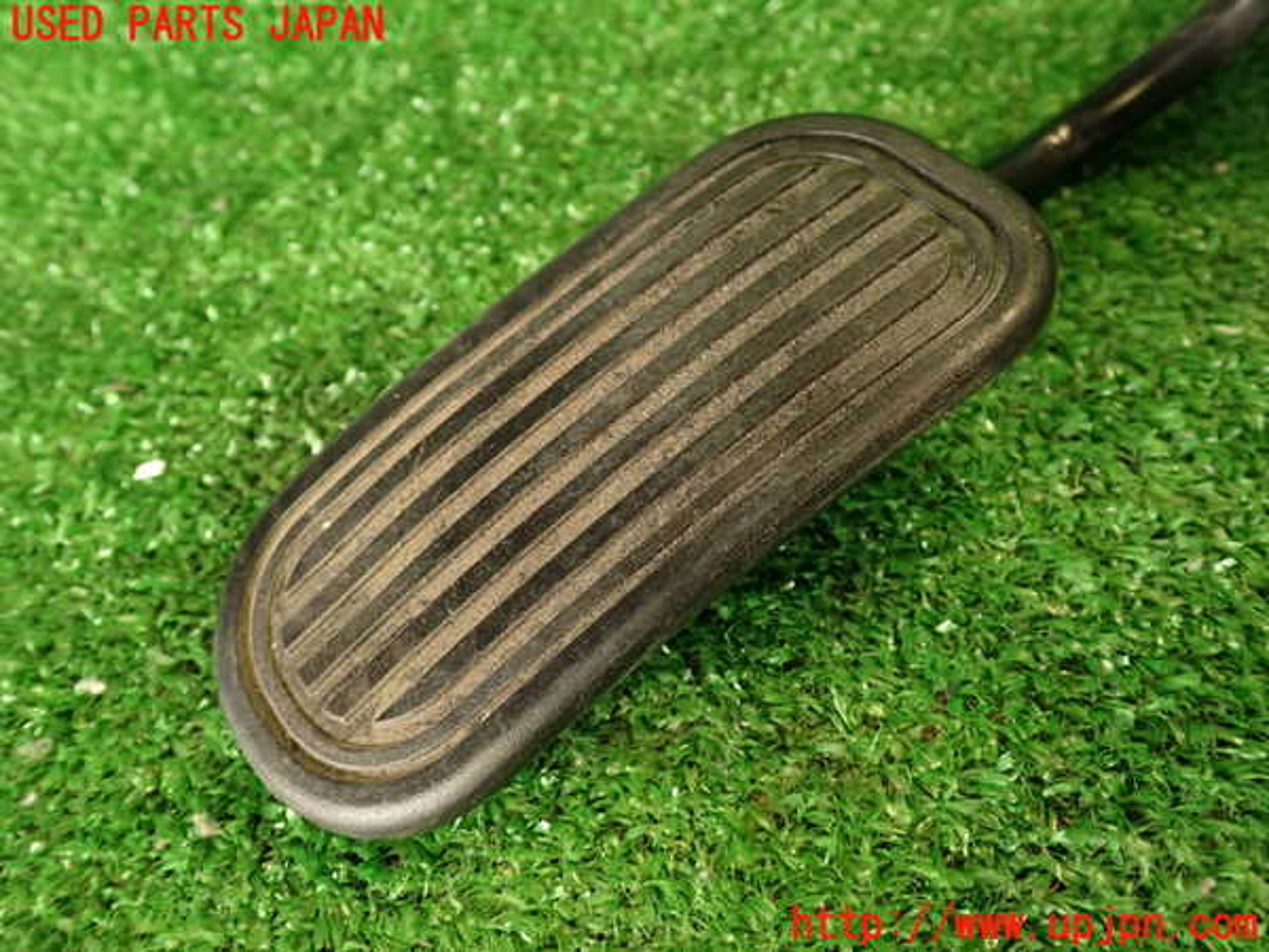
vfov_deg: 46.8
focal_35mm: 30
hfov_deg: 60.0
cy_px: 476
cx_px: 634
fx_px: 1100
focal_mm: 5.4
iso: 250
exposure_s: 1/30
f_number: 2.3
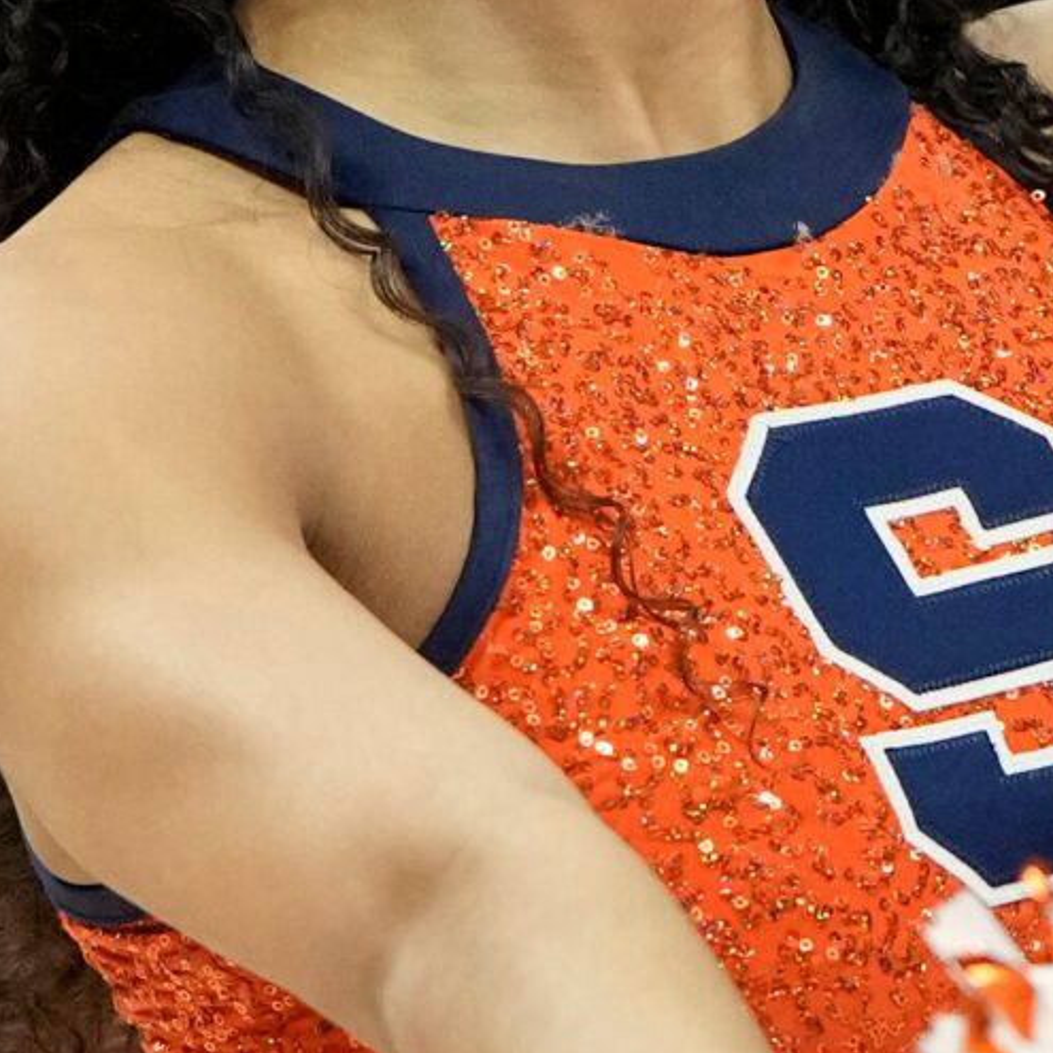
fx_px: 30251
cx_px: 1685
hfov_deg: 2.0
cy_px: 301
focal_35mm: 879
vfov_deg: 2.0
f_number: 2.8
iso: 3200
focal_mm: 200
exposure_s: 1/1600
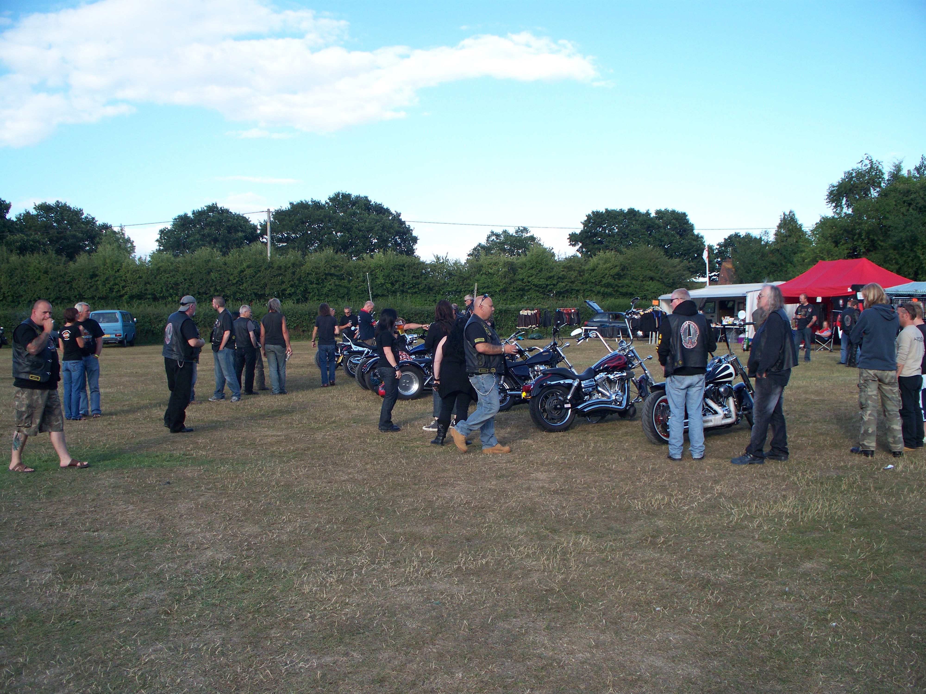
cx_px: 463
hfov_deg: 51.4
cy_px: 347
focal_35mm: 36
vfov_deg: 39.7
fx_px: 963
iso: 64
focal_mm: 7.54
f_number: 2.8
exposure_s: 1/320
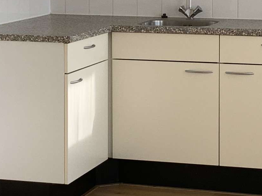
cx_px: 139
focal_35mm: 142
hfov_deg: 13.9
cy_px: 13
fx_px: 1075
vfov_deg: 10.4
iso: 16
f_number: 1.8
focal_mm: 3
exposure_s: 1/189
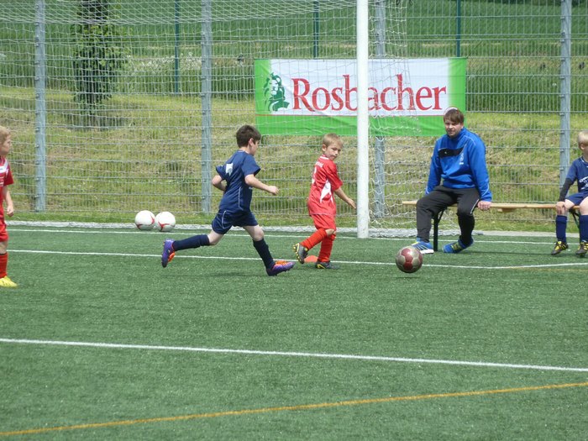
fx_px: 5096
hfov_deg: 6.6
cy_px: 220
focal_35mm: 300
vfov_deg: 5.0
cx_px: 294
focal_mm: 49.2
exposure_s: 1/640
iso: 160
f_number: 4.9
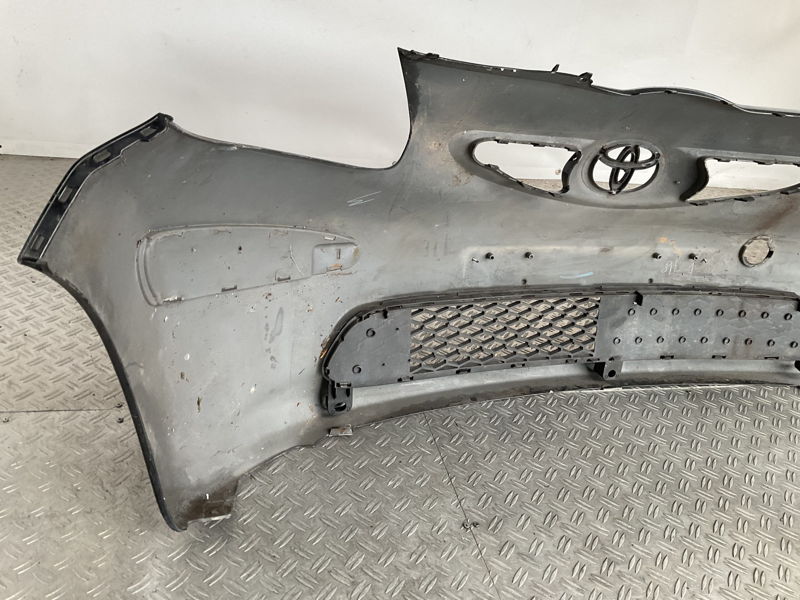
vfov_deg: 48.2
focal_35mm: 29
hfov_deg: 61.7
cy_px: 300
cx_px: 400
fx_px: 670
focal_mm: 3
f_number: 1.8
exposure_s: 1/100
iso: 64
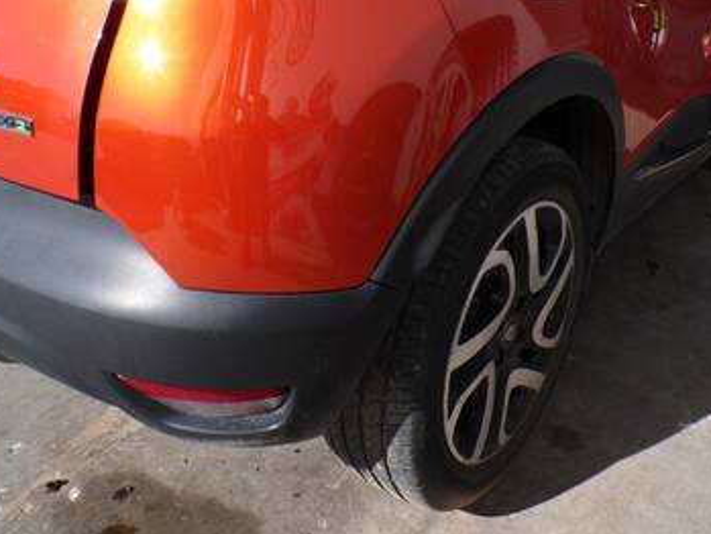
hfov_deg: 55.2
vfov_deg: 43.0
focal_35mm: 33
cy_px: 251
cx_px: 395
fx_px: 678
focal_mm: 4.3
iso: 100
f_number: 5.8
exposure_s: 1/340
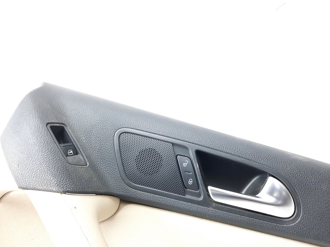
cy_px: 124
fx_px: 238
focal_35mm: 25
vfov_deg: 54.9
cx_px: 165
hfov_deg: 69.4
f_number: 2
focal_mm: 4.6
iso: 250
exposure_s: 1/33
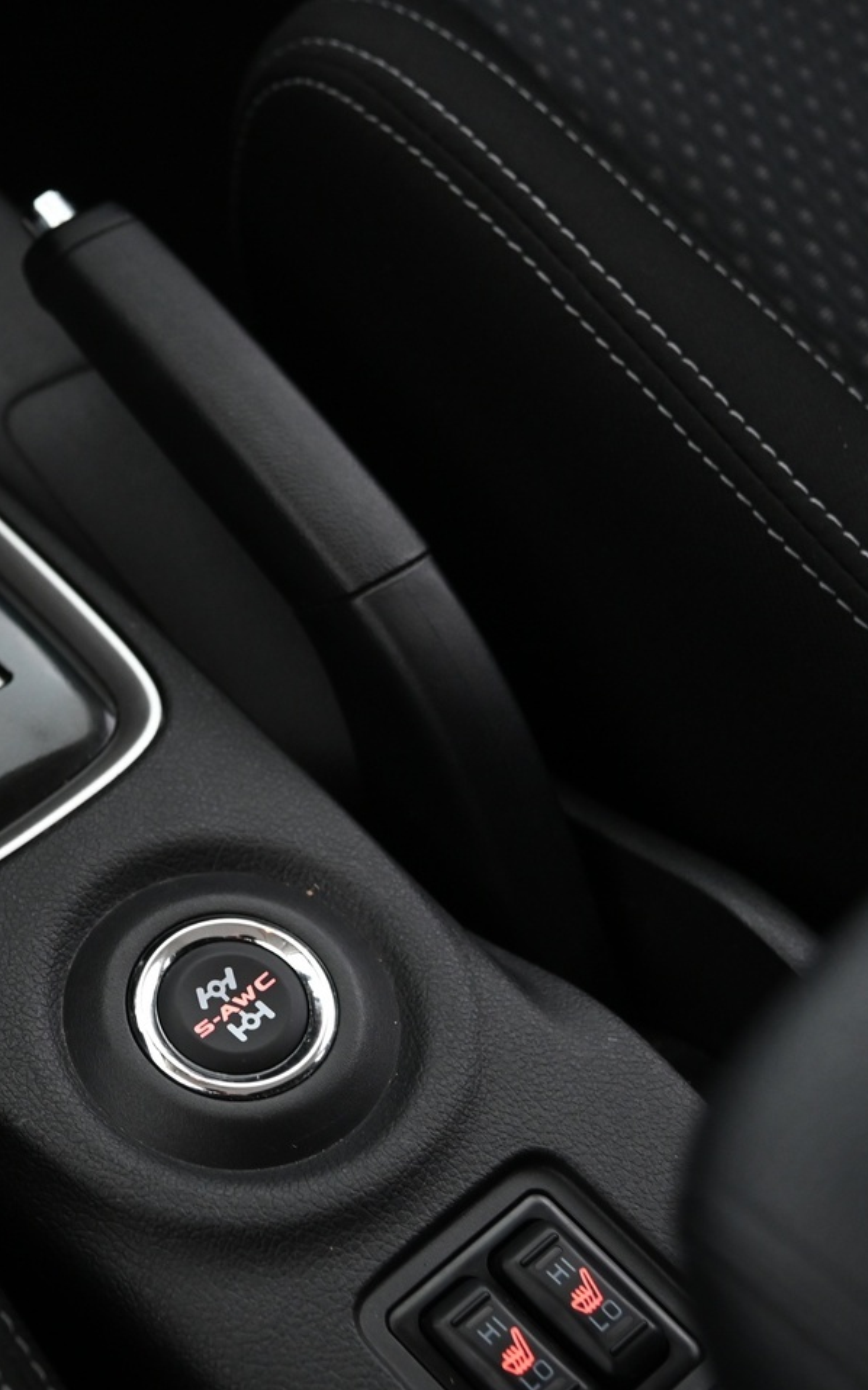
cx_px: 93
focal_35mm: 76
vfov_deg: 27.1
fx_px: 2879
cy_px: 737
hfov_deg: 16.9
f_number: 4
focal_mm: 44
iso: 2000
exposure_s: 1/15
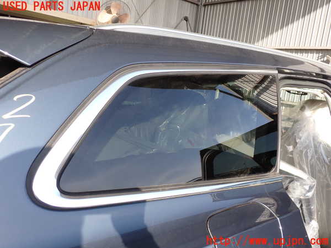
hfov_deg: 60.0
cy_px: 124
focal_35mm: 30
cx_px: 166
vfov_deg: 46.8
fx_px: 287
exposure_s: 1/250
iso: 100
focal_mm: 5.4
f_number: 3.2
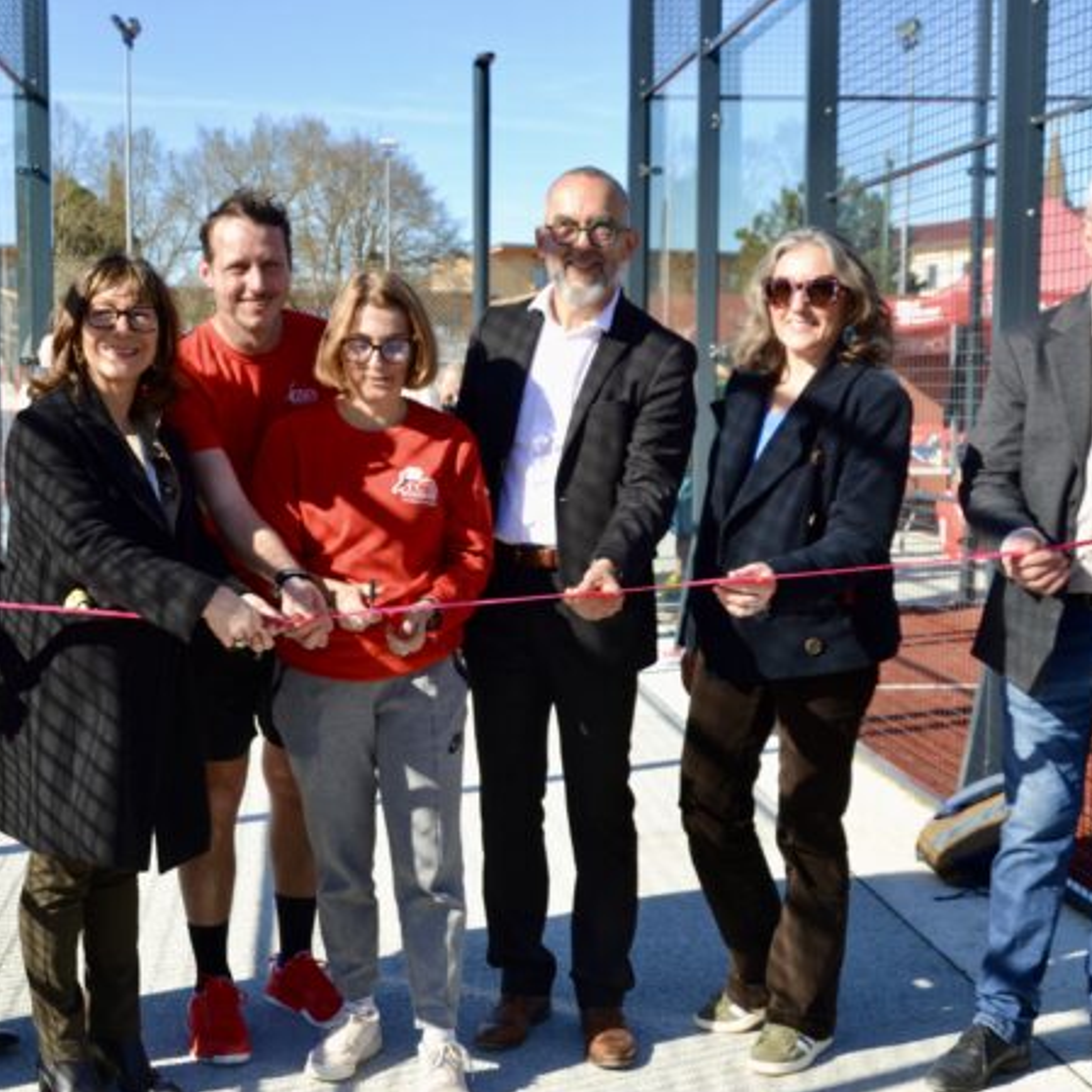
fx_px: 1772
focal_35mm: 50
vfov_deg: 34.2
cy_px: 542
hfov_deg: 33.9
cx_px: 365
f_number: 6.3
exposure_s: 1/160
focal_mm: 25
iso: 100
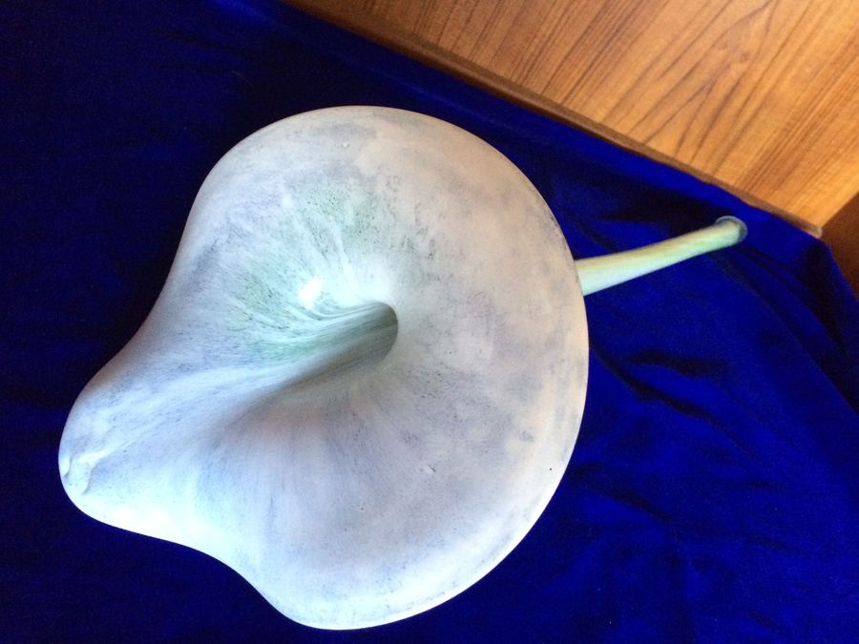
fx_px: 744
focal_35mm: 30
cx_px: 430
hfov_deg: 60.0
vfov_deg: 46.8
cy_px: 322
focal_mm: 4.12
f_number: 2.2
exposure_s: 1/30
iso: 320
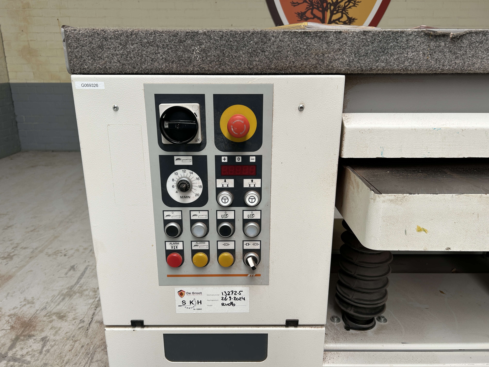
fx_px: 367
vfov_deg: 53.1
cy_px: 184
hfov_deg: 67.3
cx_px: 244
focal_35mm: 26
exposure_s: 1/121
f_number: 1.5
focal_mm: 5.7
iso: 32
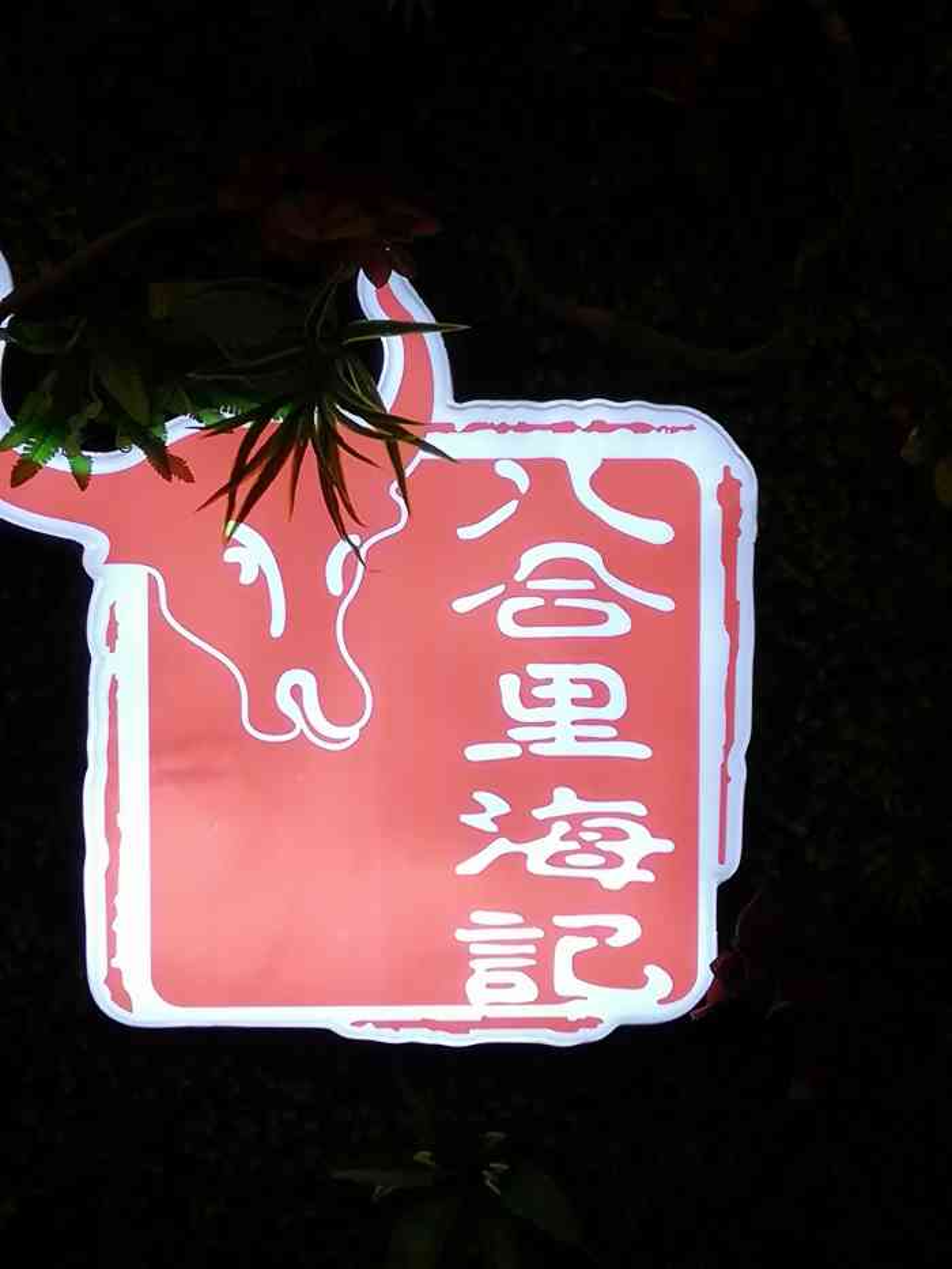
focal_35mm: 113
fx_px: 4143
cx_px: 476
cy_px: 634
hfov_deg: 13.1
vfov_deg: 17.4
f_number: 2.4
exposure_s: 1/100
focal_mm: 5.55
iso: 80
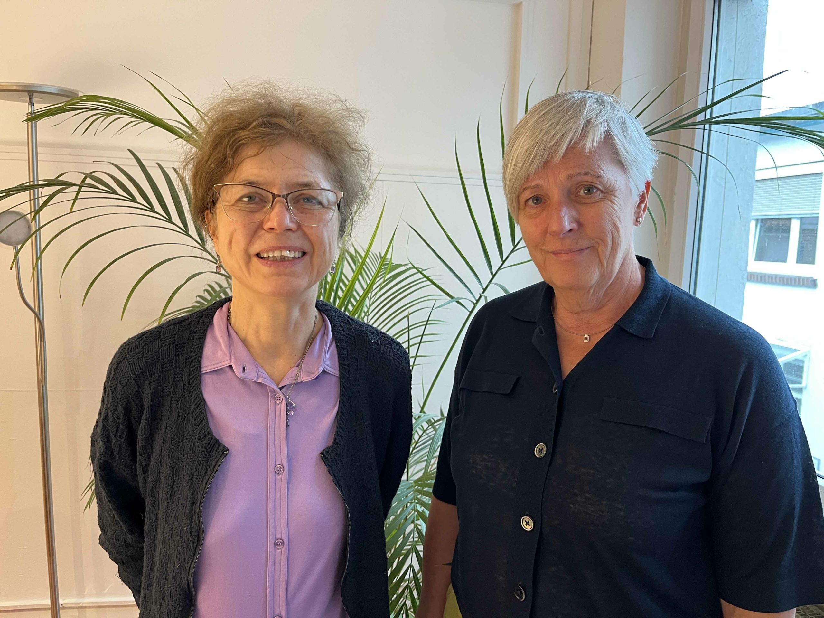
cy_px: 309
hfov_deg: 67.3
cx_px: 412
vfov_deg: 53.1
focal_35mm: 26
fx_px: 619
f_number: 1.6
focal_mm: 5.1
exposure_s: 1/50
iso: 200
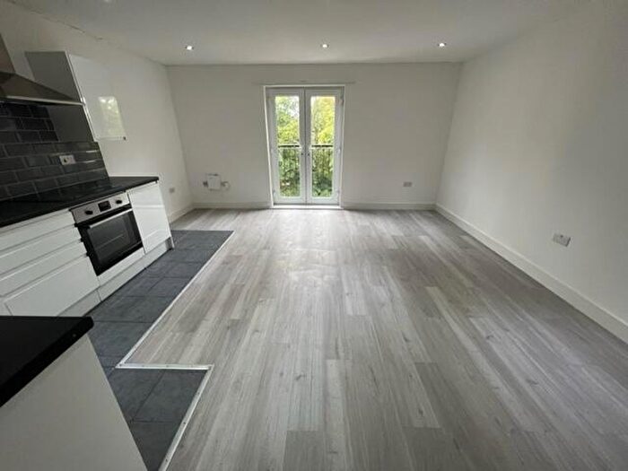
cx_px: 314
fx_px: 236
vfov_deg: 89.9
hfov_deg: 106.2
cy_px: 236
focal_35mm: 13
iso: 200
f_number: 1.8
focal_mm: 1.57
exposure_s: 1/100
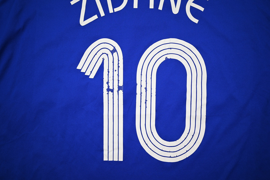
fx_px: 229
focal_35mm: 30
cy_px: 90
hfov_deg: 61.1
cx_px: 135
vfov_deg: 43.0
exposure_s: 1/125
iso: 200
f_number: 4.8
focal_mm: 30.5
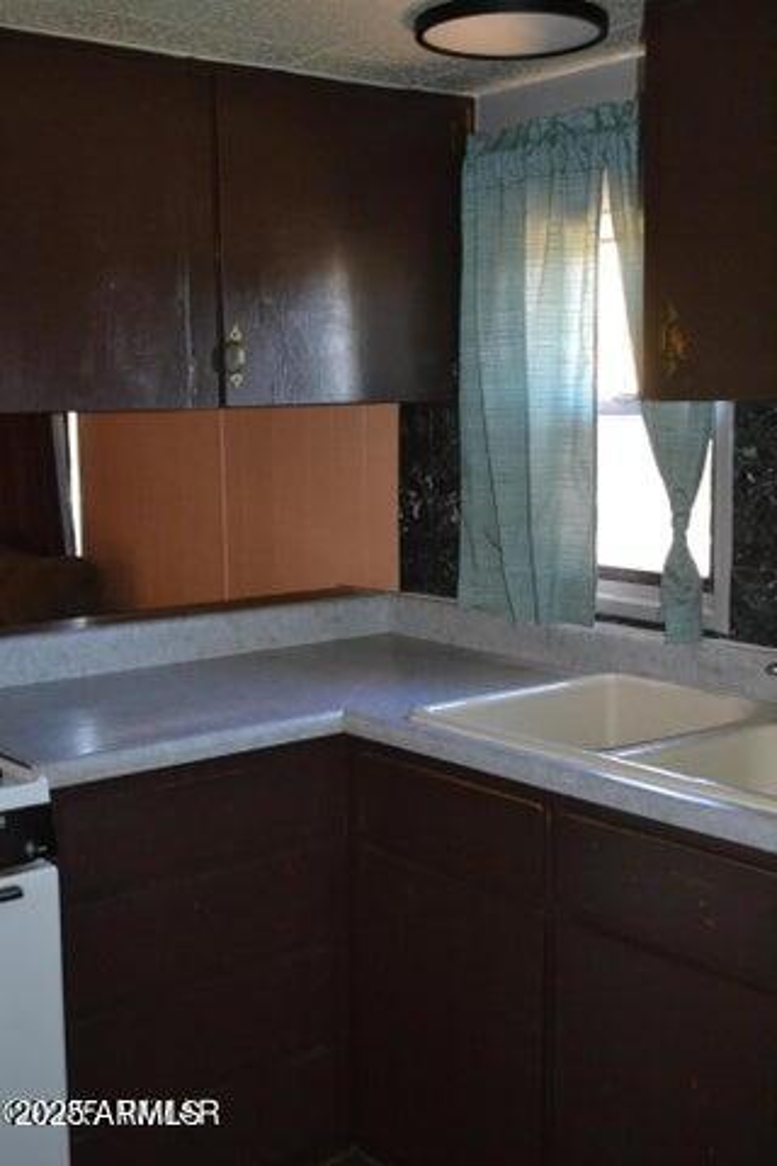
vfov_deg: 46.4
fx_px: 1360
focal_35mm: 42
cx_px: 388
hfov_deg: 31.9
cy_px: 583
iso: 3200
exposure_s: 1/60
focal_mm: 28
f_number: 4.5
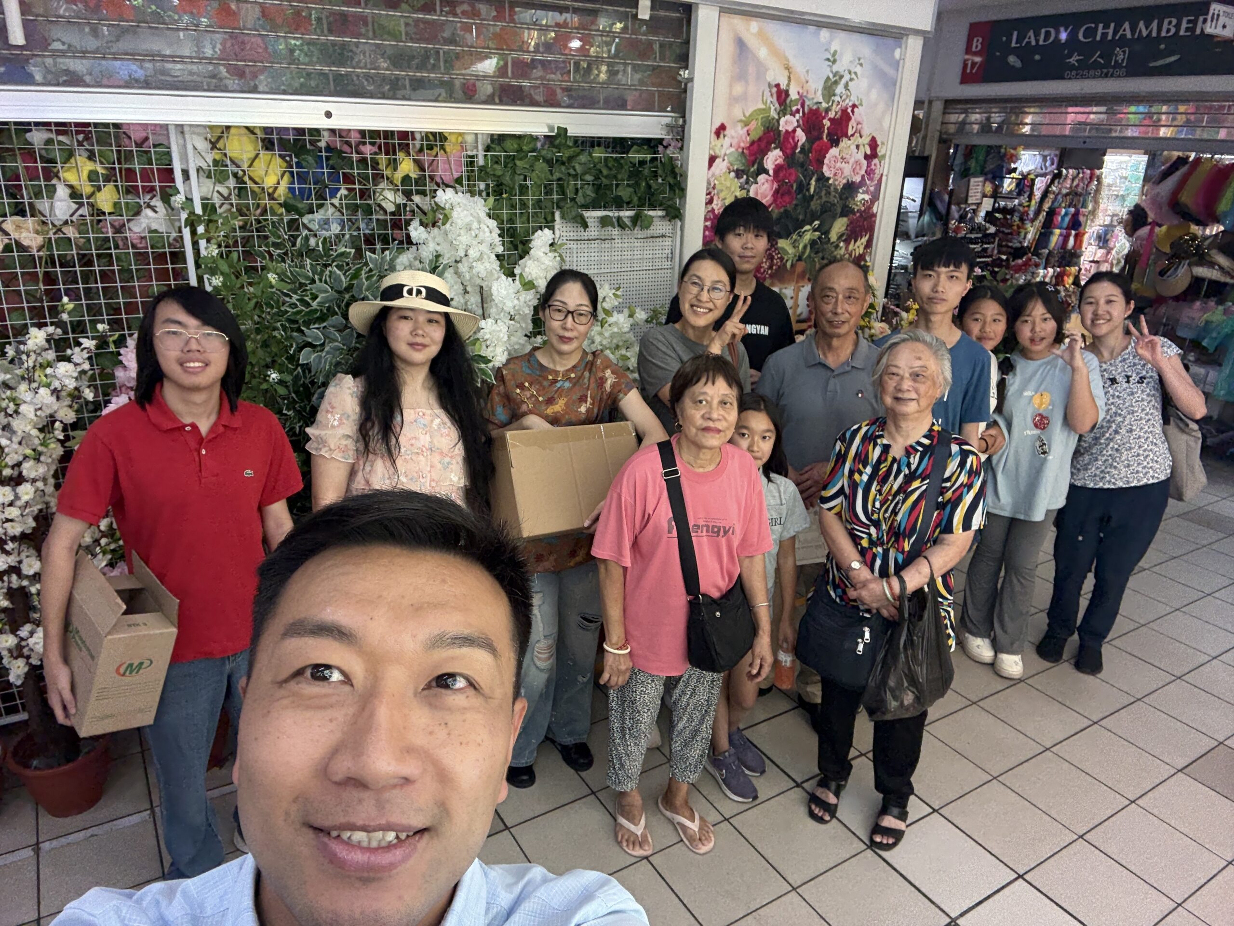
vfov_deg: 58.9
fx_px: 820
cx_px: 617
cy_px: 463
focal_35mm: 23
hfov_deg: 73.9
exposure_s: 1/50
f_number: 1.9
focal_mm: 2.69
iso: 100
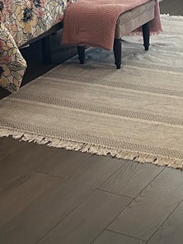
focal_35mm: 90
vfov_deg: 19.5
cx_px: 214
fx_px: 634
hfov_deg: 15.8
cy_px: -100
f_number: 1.5
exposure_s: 1/60
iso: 160
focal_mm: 5.7
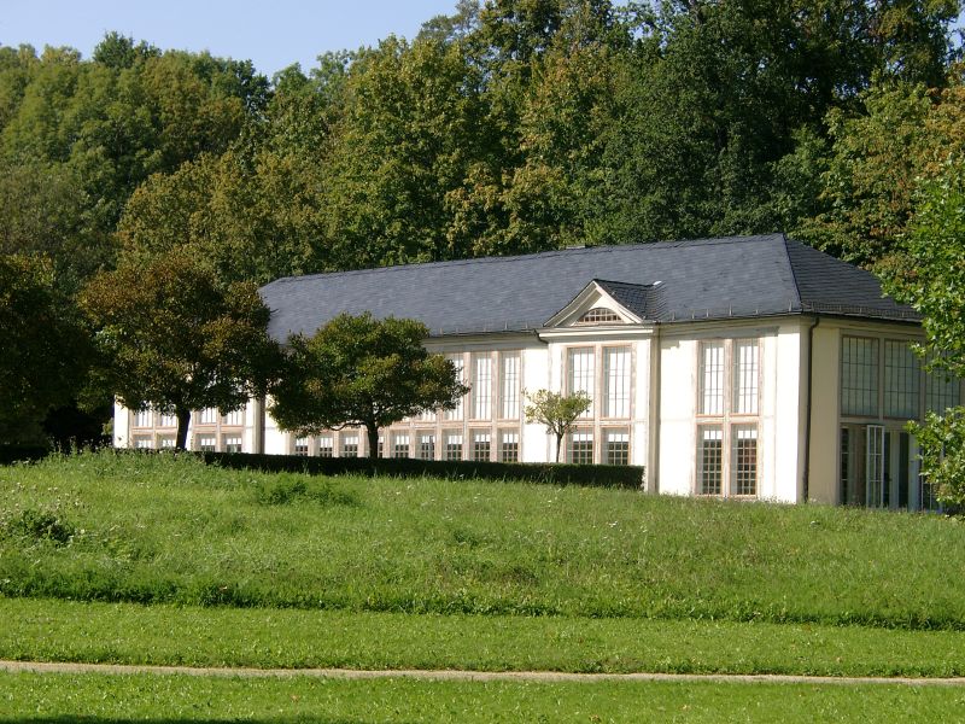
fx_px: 2788
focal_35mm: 100
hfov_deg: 19.6
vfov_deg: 14.8
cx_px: 482
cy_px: 362
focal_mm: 20.74
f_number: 4
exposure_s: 1/430
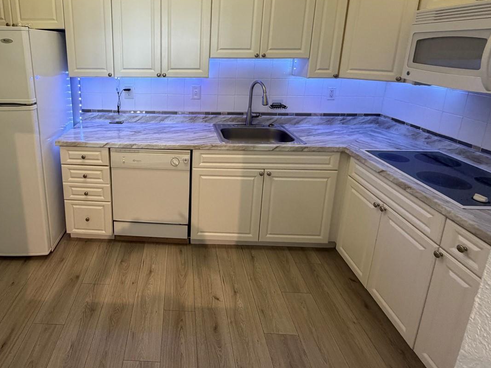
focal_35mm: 21
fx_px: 298
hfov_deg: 76.6
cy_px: 115
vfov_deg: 61.5
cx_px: 166
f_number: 2.2
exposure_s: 1/120
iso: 250
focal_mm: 2.22
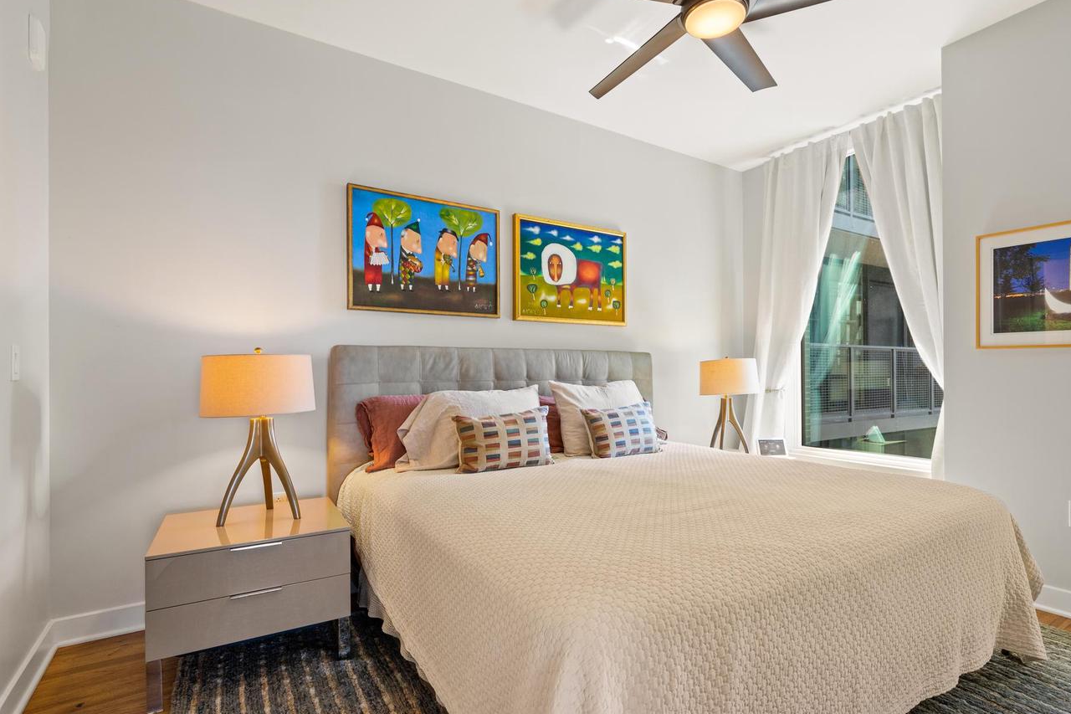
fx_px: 535
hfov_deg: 89.7
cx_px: 595
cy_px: 366
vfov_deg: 67.4
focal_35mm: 18
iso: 640
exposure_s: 1/13
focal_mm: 16
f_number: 8
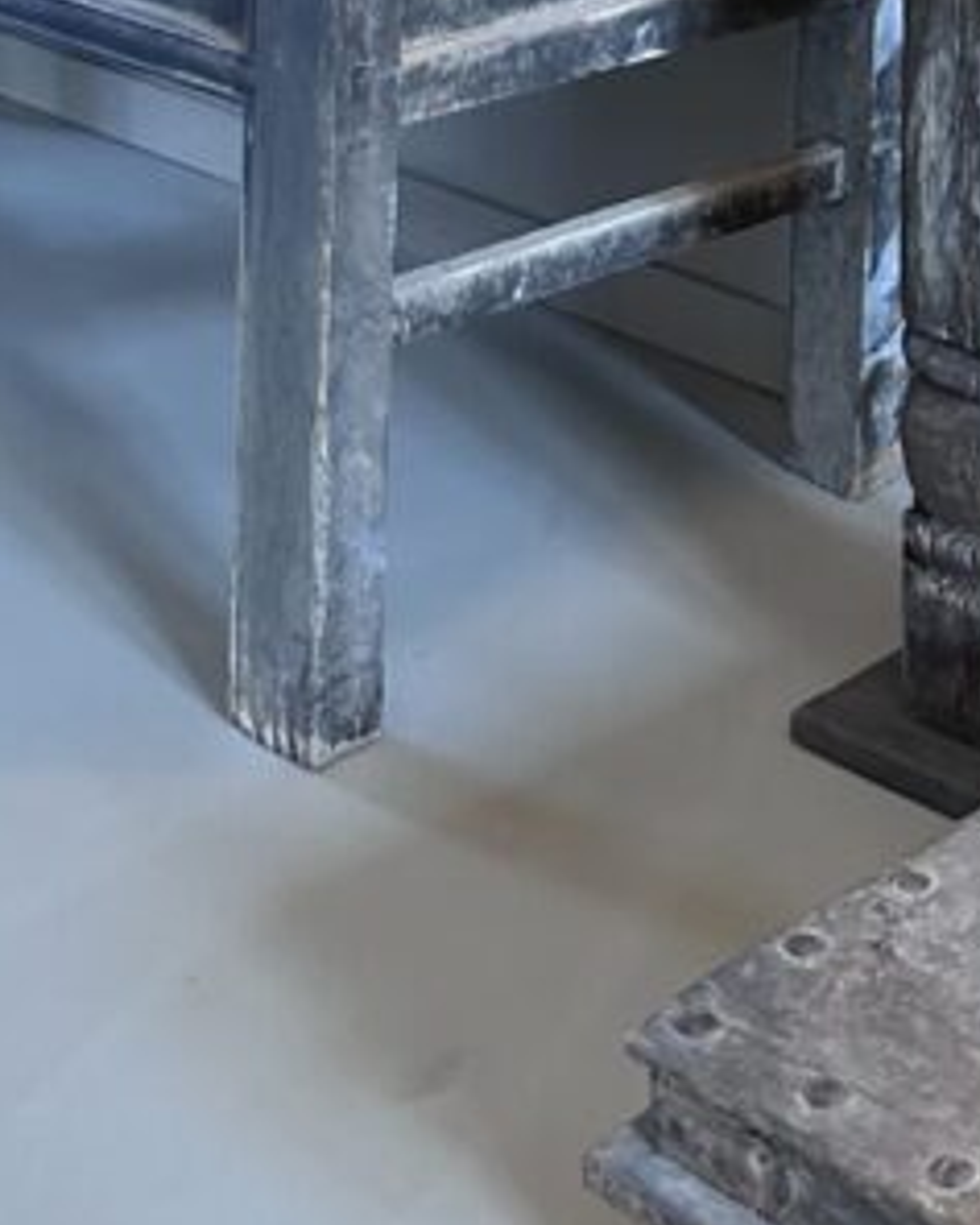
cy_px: -480
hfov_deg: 18.6
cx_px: 910
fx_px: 2935
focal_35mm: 81
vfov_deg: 20.9
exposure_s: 1/50
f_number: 1.78
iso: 800
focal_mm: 6.86
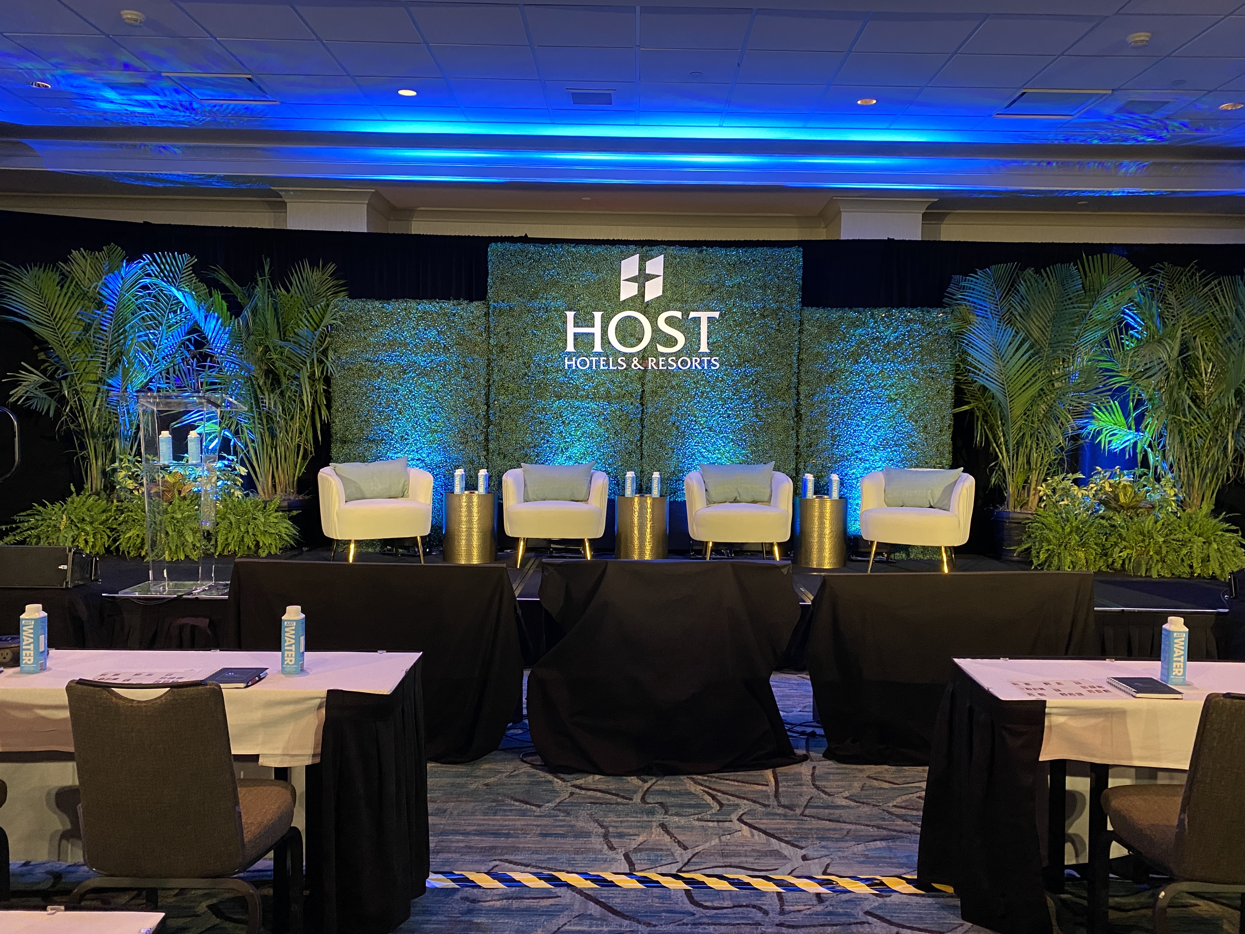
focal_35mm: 28
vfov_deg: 49.7
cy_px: 468
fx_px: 1007
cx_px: 646
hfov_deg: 63.4
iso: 400
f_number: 1.8
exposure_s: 1/40
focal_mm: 4.25
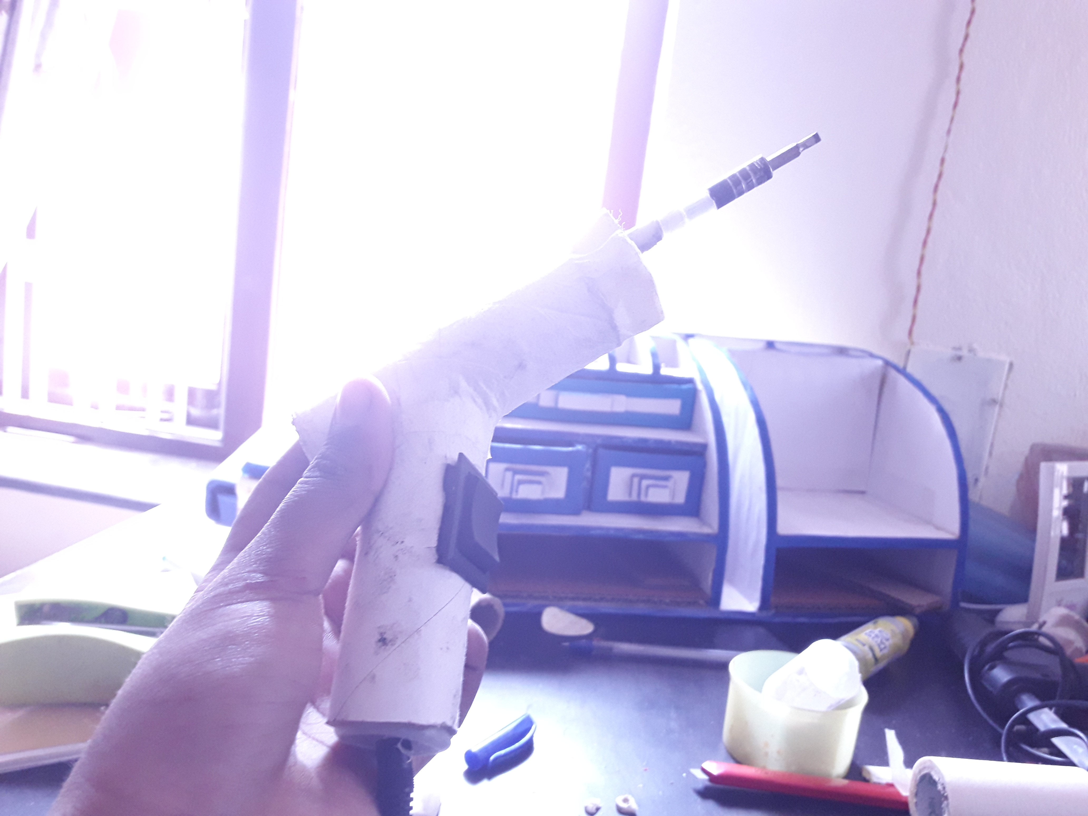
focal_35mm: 28
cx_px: 544
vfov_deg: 49.7
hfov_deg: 63.4
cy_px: 408
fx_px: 880
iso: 200
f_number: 1.9
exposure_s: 1/25
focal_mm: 3.7
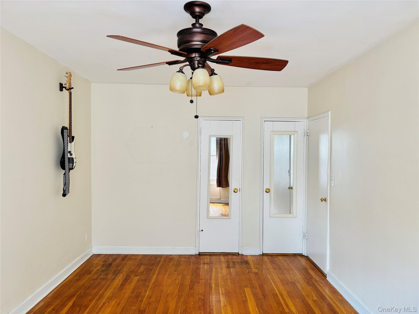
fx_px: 315
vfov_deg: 53.1
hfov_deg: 67.3
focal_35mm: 26
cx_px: 210
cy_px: 157
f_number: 1.6
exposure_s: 1/102
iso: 125
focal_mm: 5.96
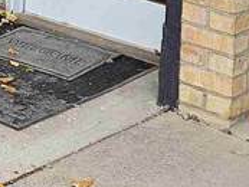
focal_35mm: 170
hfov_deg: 11.3
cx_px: -83
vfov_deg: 7.9
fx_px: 1224
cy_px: -306
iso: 25
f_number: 1.8
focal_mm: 5.4
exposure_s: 1/192
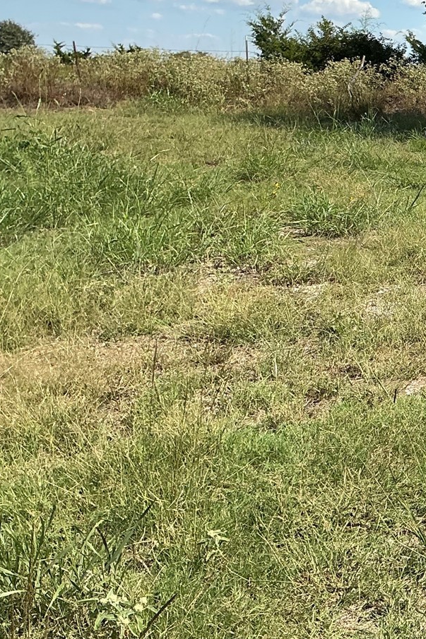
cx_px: 570
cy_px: 169
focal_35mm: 64
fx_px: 1136
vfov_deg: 30.9
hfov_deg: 19.4
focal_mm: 3
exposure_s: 1/1577
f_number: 1.8
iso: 25
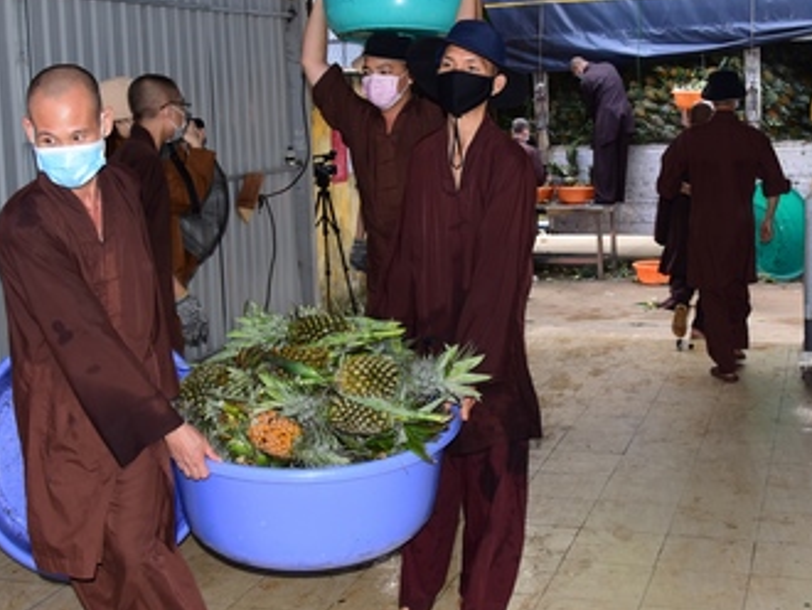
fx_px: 1244
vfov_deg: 27.3
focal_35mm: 53
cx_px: 428
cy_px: 182
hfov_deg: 36.1
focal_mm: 28
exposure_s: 1/100
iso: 500
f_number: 6.3
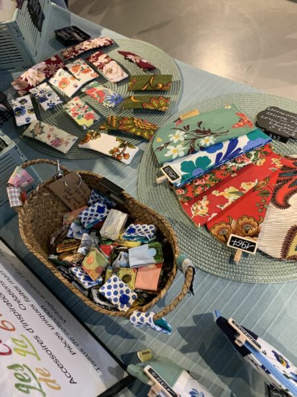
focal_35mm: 26
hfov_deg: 53.1
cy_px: 198
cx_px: 148
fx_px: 297
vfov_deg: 67.3
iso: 160
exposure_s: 1/50
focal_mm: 4.25
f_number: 1.8
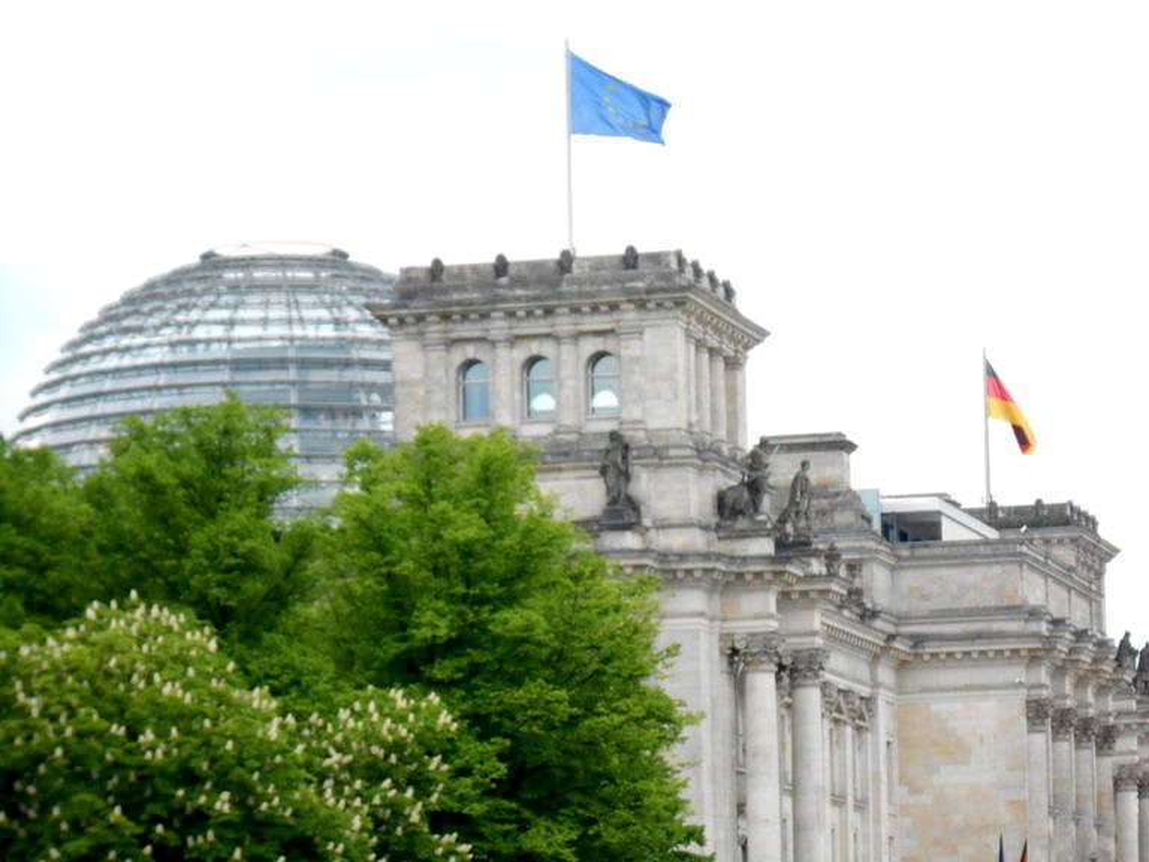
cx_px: 574
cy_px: 431
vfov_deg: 9.5
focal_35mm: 156
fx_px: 5178
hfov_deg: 12.7
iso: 400
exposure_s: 1/400
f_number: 6.5
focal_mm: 27.6
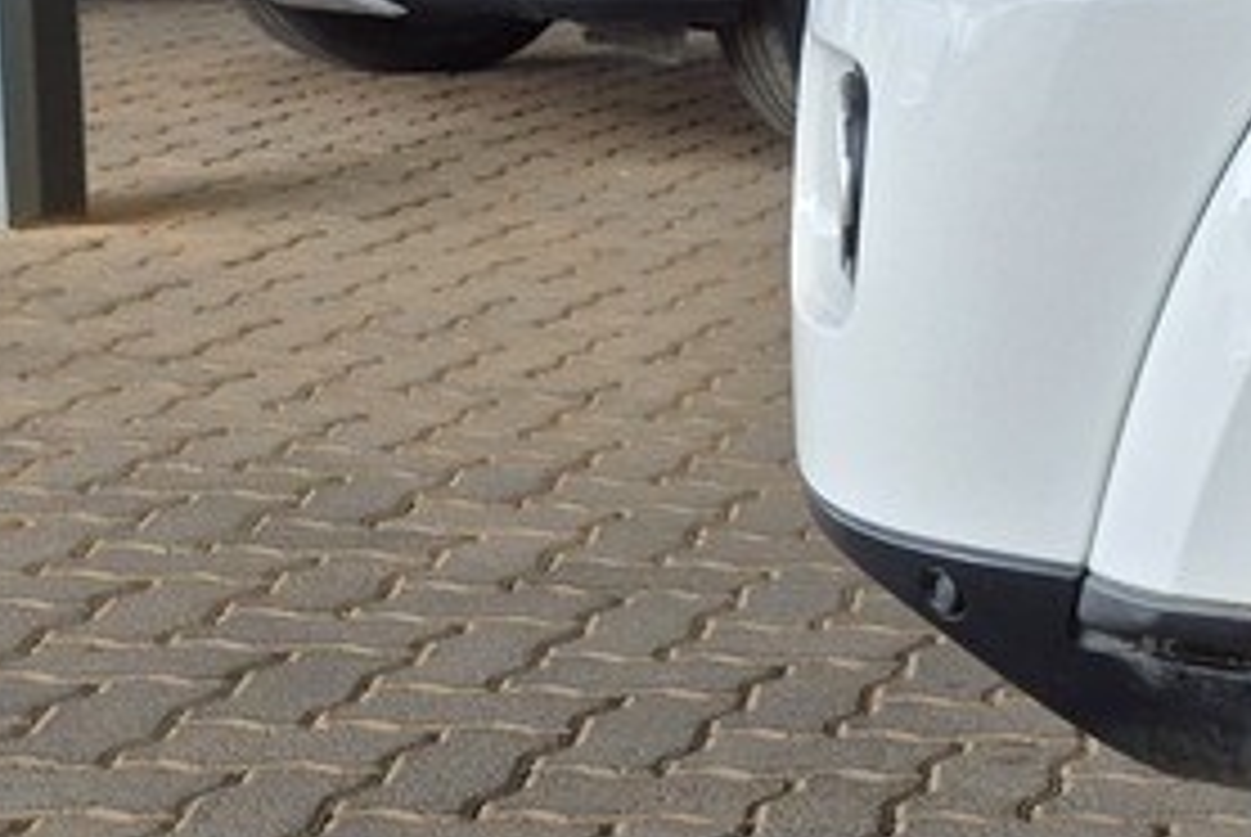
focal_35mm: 88
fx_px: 3061
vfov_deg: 15.6
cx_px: 2160
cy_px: 310
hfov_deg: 18.7
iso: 80
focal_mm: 5.4
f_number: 1.8
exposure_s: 1/180
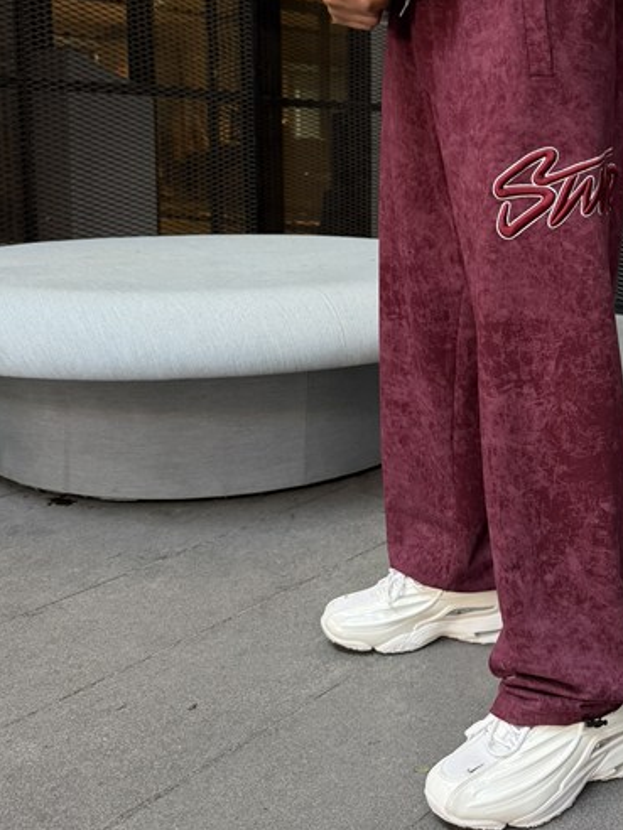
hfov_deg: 35.9
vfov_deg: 47.0
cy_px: 267
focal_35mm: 39
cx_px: 476
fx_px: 936
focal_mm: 6.76
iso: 200
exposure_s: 1/121
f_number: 1.78
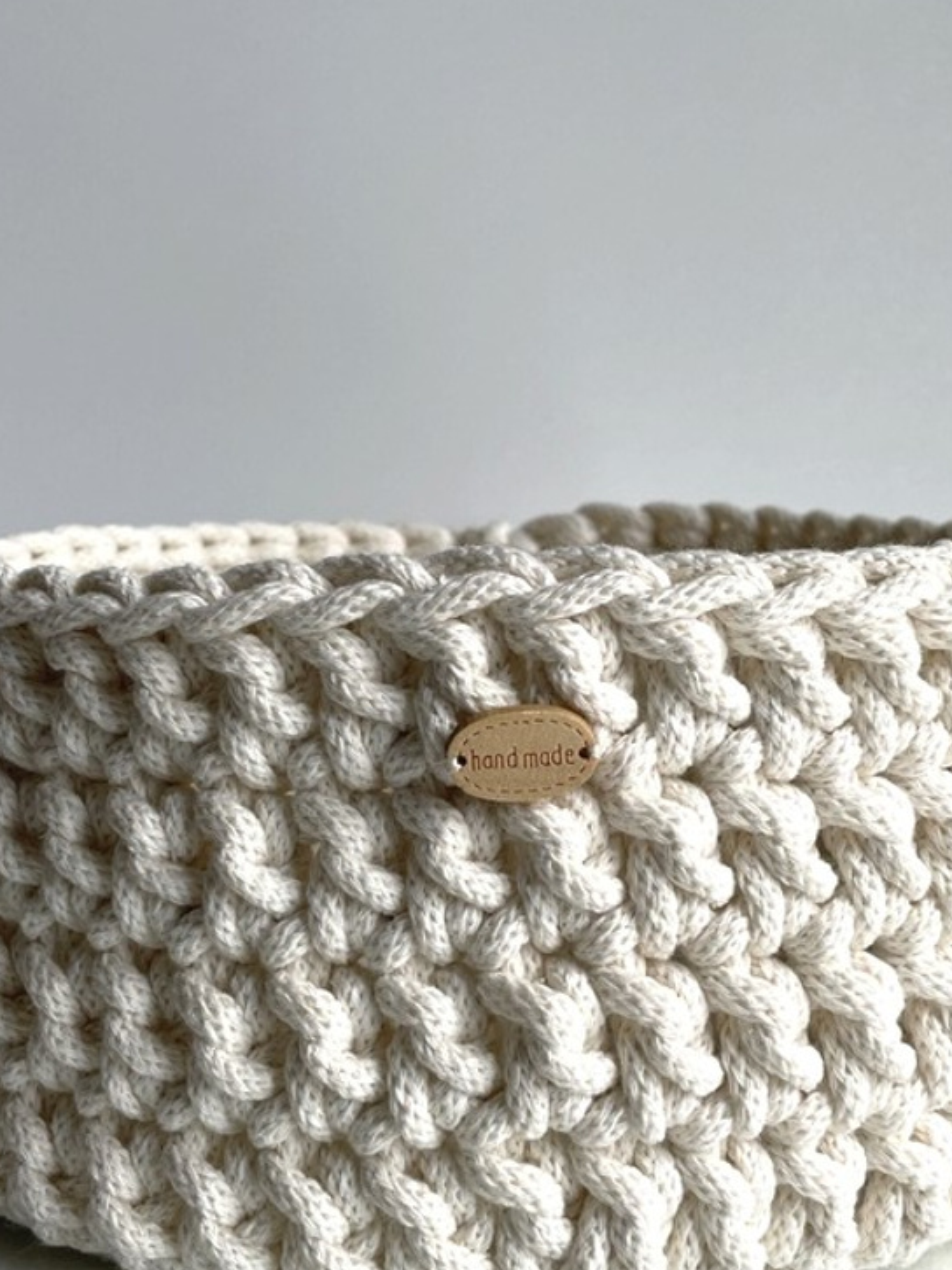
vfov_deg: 43.7
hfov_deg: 33.6
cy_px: 749
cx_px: 462
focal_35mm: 43
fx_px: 1578
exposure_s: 1/121
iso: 64
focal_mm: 4.2
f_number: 1.6
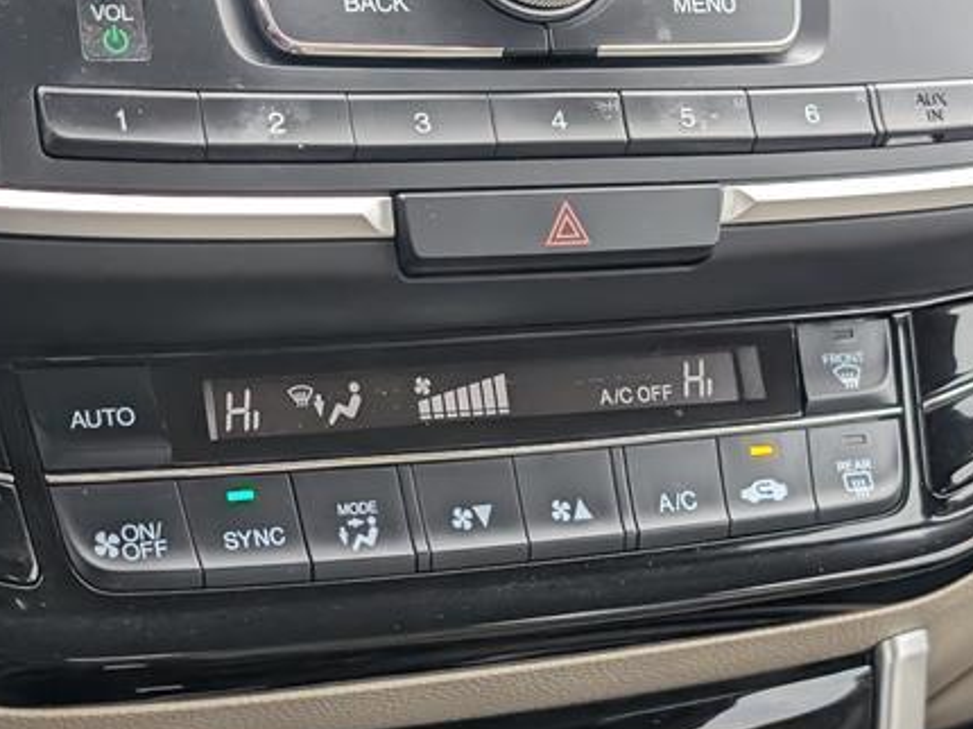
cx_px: 407
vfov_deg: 20.1
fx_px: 2051
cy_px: 428
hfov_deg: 26.7
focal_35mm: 73
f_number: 1.68
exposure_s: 1/1000
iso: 358
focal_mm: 6.9
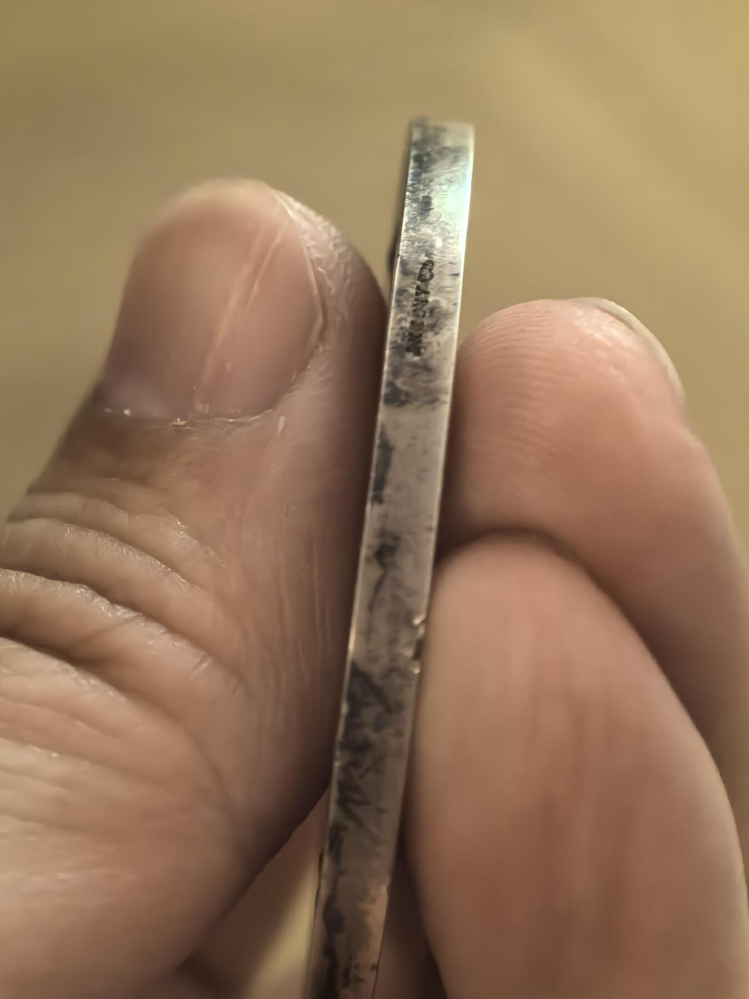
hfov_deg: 15.6
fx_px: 2741
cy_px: 500
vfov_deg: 20.7
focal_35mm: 95
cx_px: 374
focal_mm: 14.6
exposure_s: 1/24
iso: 2500
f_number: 3
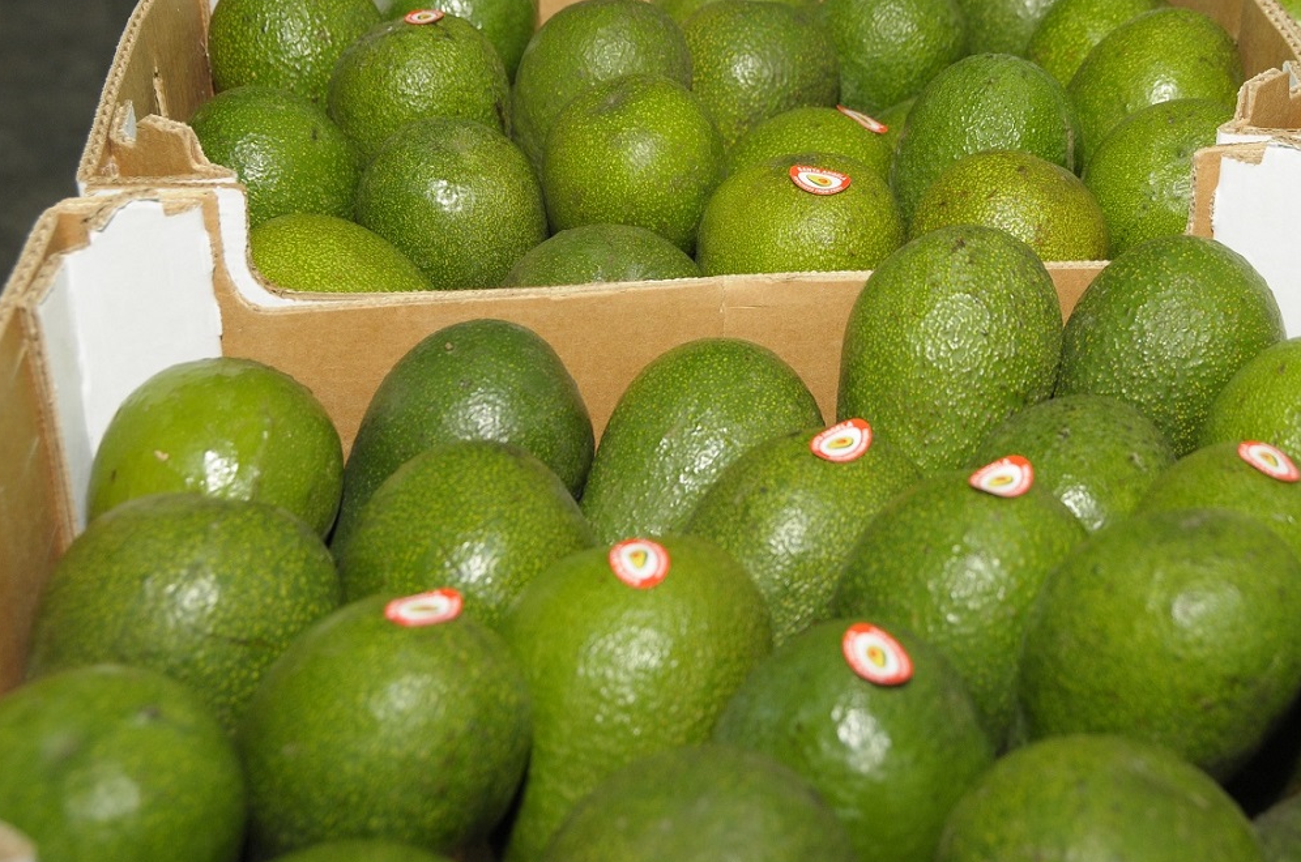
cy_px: 293
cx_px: 786
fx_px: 2443
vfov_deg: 20.0
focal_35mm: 68
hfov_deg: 29.7
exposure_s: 1/60
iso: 500
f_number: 5.6
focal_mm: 31
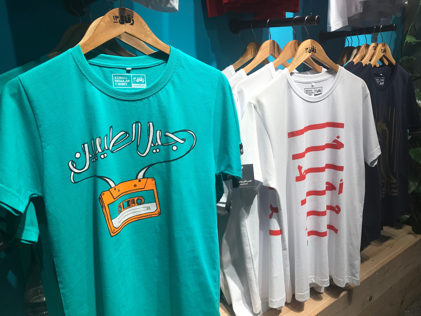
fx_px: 341
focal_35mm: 28
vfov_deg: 49.7
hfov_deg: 63.4
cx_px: 210
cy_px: 158
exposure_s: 1/102
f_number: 1.8
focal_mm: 3.99
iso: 25
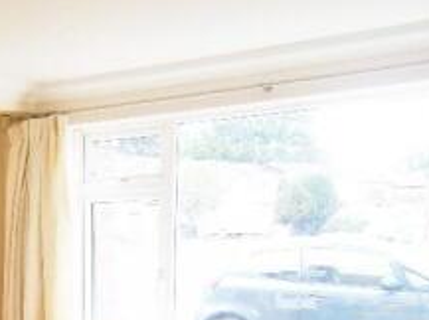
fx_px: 866
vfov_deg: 19.6
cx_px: -126
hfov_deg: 24.4
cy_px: 394
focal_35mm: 70
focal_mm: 4.7
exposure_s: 1/80
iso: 80
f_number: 2.8
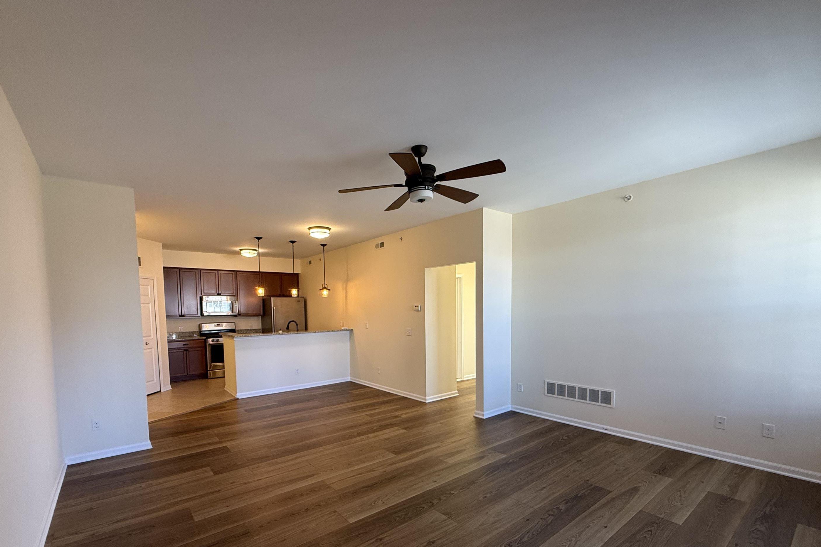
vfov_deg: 72.9
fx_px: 365
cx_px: 379
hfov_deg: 96.6
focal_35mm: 16
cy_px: 331
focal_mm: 2.22
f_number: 2.2
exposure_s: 1/60
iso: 250
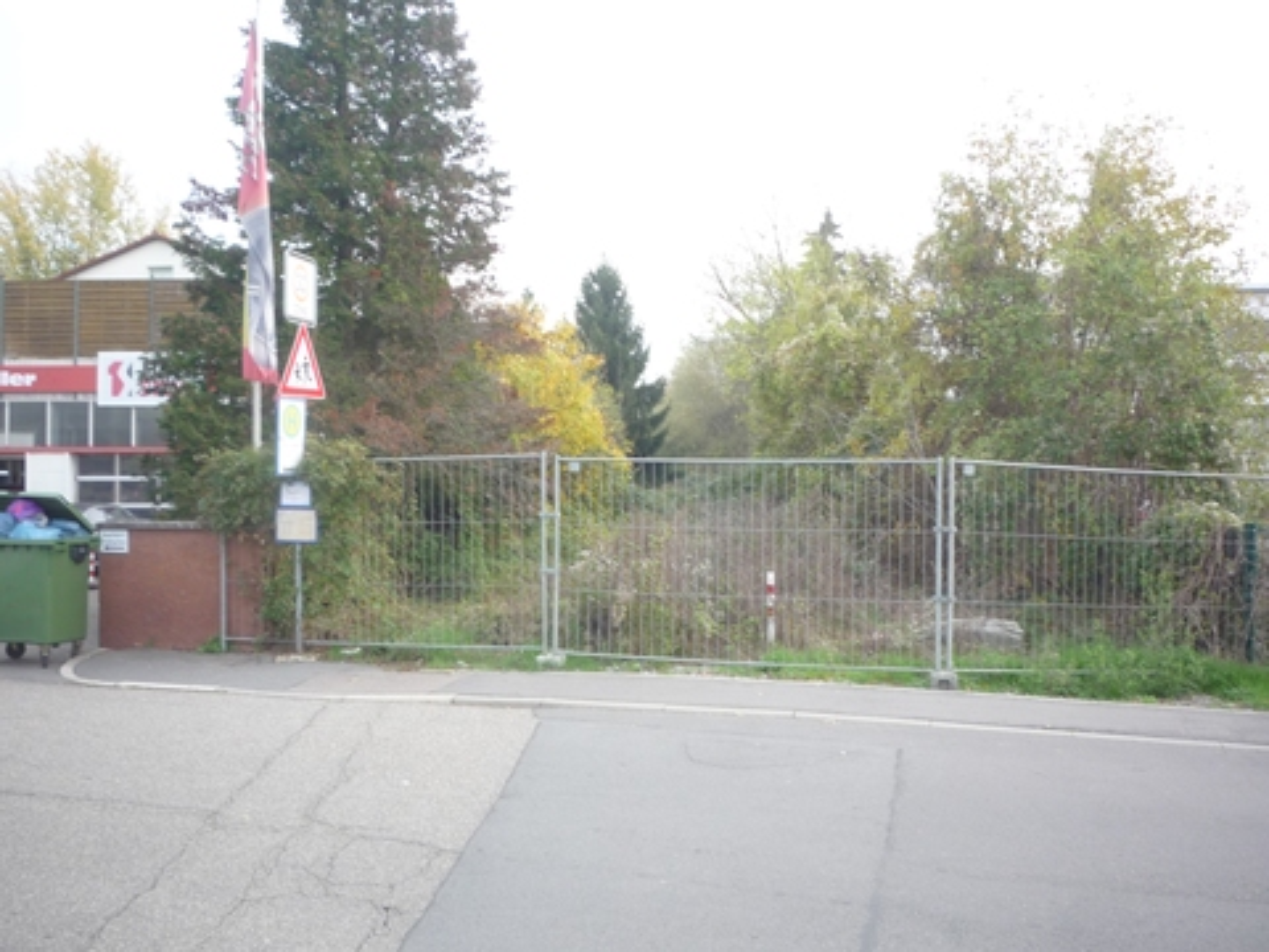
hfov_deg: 56.8
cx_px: 634
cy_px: 476
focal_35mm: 32
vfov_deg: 44.2
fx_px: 1173
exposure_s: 1/125
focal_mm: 5.2
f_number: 3.3
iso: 100
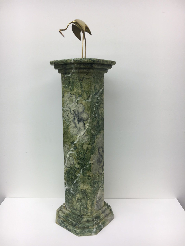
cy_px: 123
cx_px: 92
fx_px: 207
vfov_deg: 61.7
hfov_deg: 48.2
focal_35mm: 29
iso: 25
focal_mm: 4.15
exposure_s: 1/50
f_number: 2.2
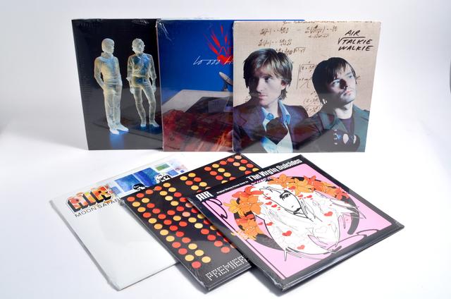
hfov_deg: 45.0
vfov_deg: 30.7
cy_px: 150
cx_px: 226
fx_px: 544
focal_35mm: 44
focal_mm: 29
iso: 100
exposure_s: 1/5
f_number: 16
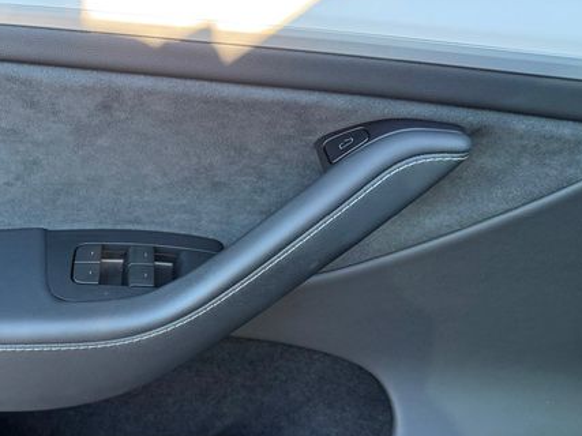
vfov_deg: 39.6
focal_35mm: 36
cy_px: 230
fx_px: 605
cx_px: 174
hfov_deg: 50.0
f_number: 1.78
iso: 160
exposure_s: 1/243
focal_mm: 6.76
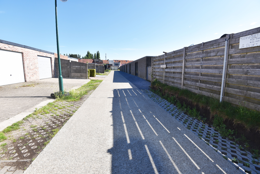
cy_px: 87
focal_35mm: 16
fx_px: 116
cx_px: 130
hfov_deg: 96.7
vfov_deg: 73.8
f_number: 9
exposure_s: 1/200
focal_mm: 16
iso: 100
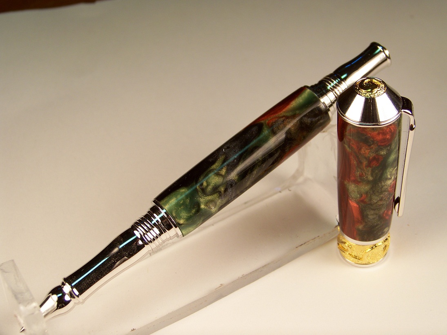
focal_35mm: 65
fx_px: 839
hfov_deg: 29.8
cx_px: 224
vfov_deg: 22.6
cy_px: 168
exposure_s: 1/125
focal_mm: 13.2
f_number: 3.6
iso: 64
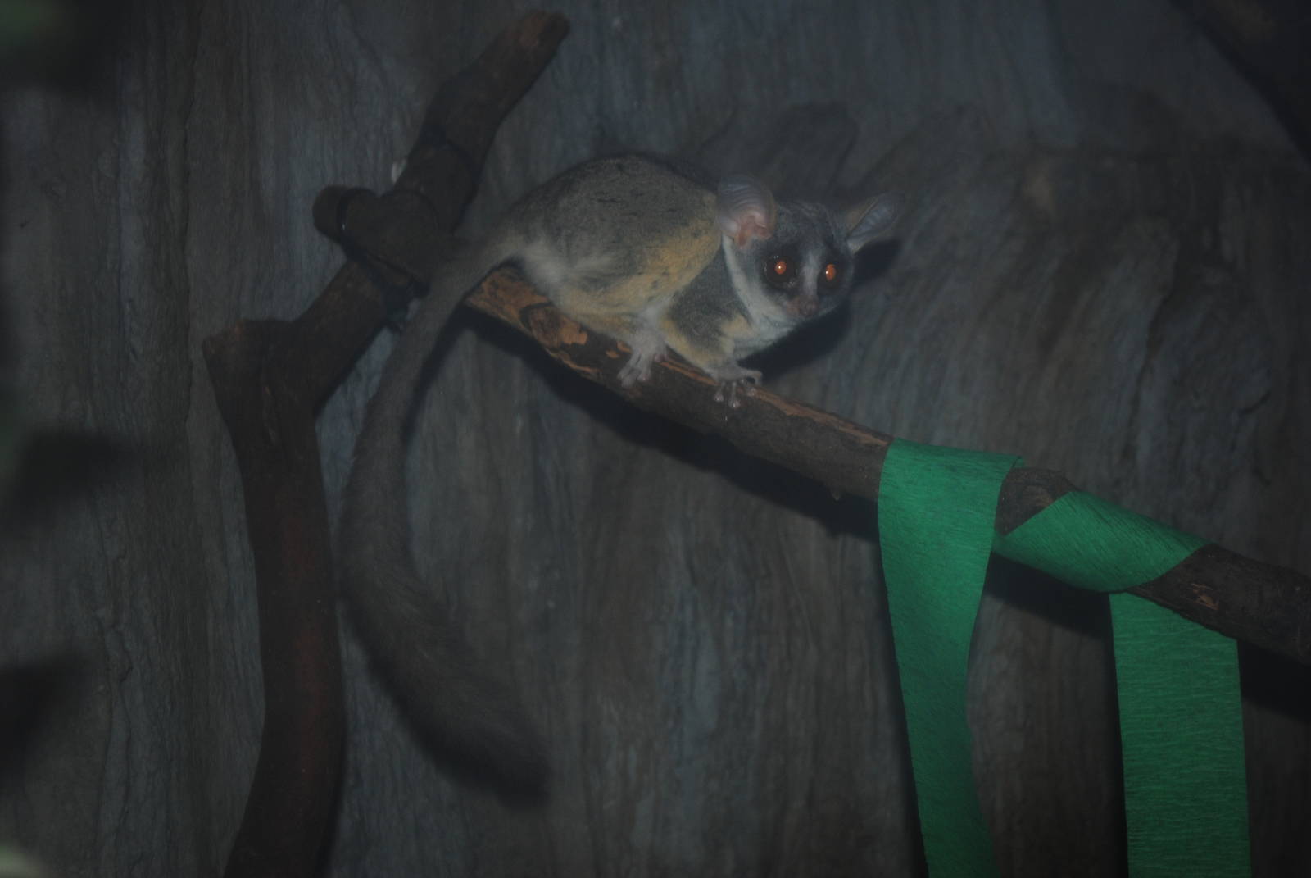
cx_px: 656
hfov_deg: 28.0
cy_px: 439
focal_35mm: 72
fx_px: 2625
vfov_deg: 19.0
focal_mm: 48
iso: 200
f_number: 5.3
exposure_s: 1/60
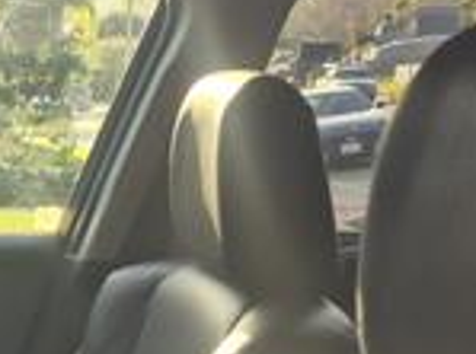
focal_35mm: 78
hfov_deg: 20.6
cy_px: 482
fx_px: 1070
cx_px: -281
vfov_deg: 17.5
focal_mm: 5.4
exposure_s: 1/180
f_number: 1.8
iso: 32
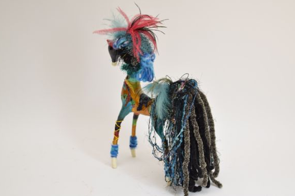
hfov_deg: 25.4
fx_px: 656
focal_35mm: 80
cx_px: 158
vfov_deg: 17.1
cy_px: 99
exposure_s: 1/100
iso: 400
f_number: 5.6
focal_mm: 48
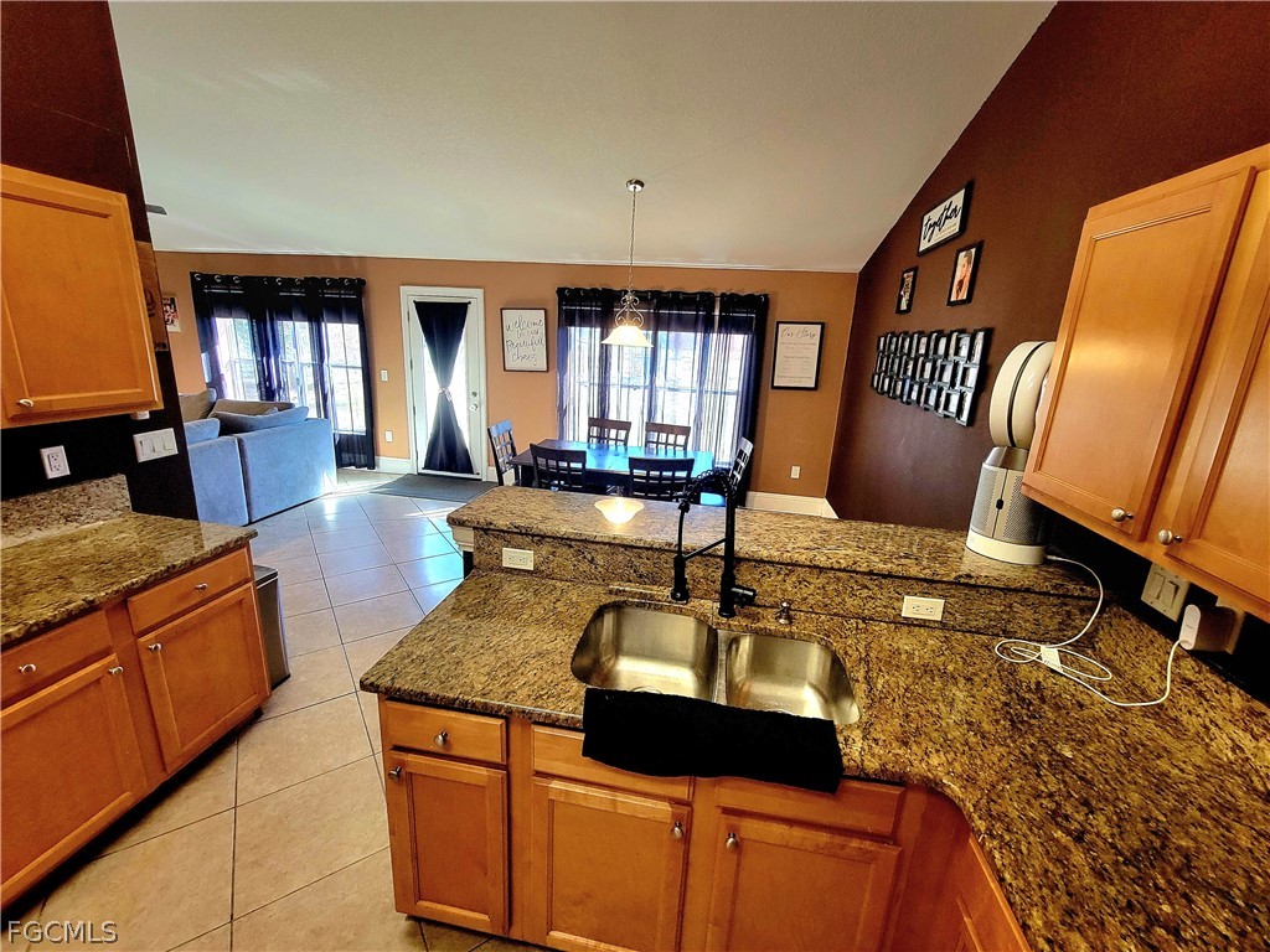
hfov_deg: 106.2
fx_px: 477
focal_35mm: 13
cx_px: 635
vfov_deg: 89.9
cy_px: 476
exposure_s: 1/60.2
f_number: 2.2
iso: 320
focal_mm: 2.2
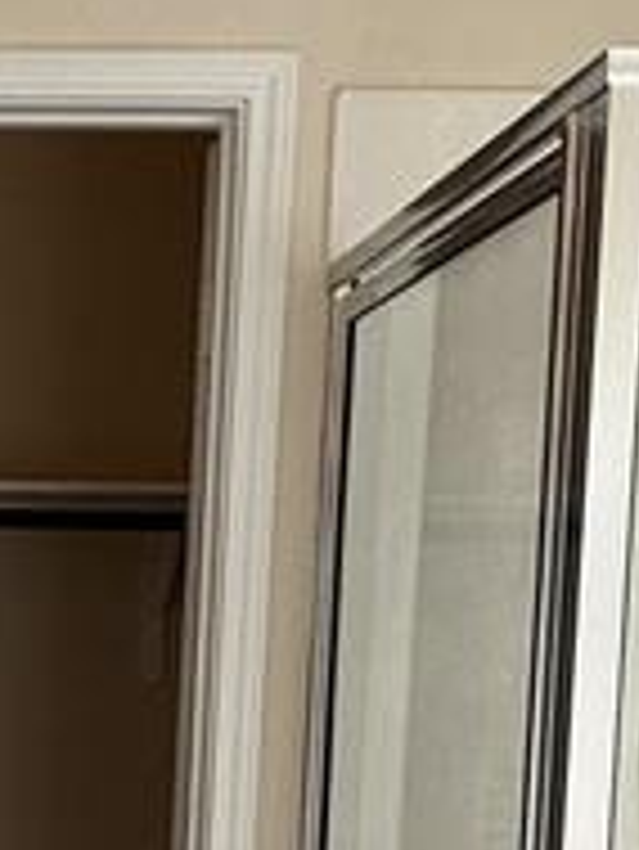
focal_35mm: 89
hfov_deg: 15.1
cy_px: 854
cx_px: -392
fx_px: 2188
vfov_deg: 21.2
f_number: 2.2
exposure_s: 1/308
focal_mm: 2.22
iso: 64
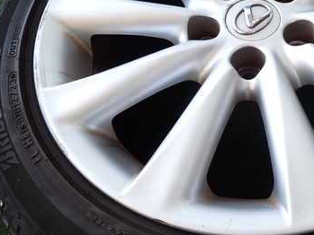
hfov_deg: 42.0
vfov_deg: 33.2
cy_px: 68
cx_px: 250
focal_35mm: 43
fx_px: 390
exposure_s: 1/60
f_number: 2
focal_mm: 4.5
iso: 125
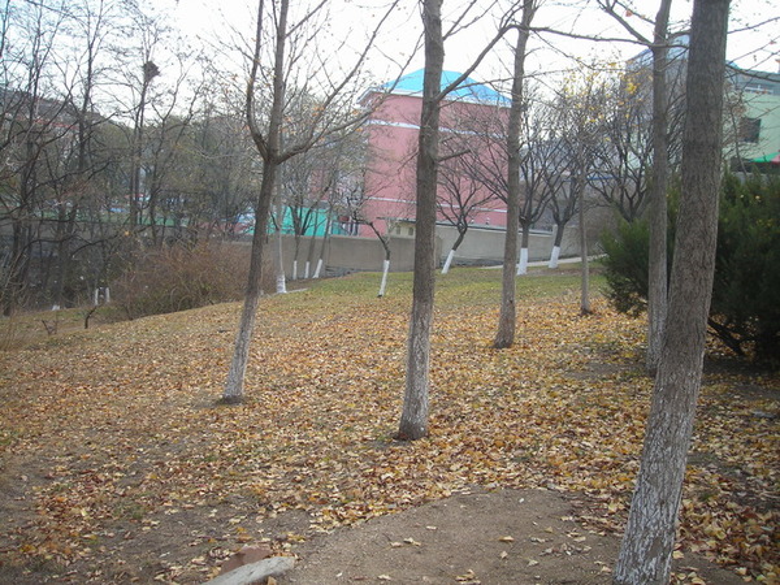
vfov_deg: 37.7
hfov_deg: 49.0
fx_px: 856
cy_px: 292
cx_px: 390
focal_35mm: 38
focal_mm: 6.3
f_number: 3.2
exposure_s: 1/92.5
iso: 50
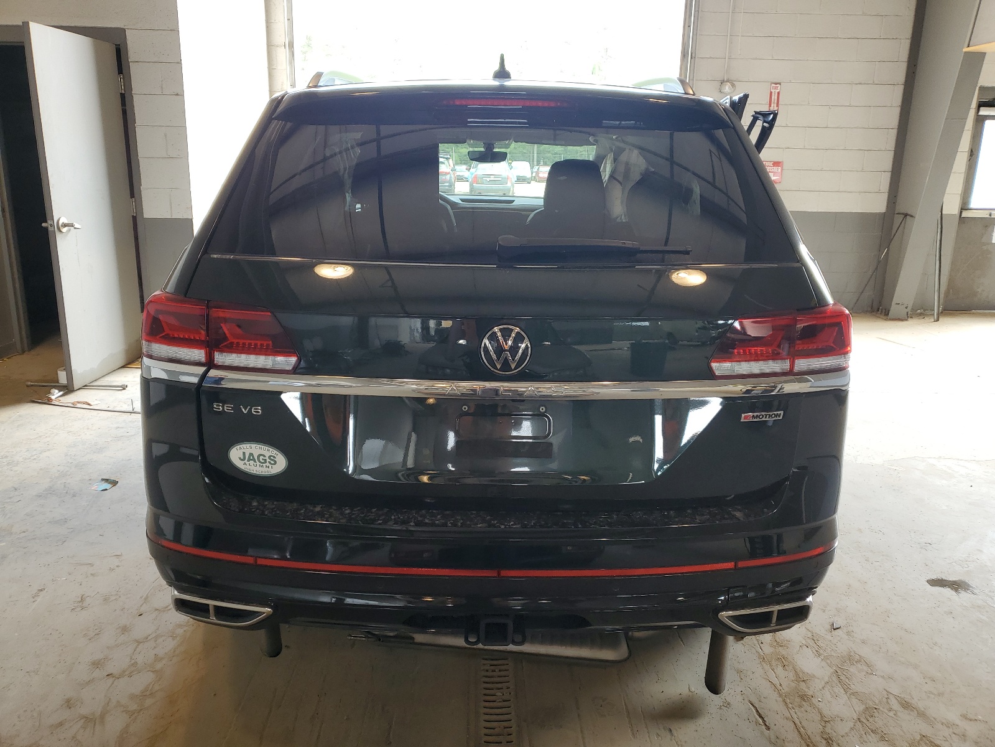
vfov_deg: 53.1
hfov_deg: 67.3
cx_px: 498
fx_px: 747
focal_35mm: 26
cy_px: 374
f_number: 1.5
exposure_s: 1/60.2
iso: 50
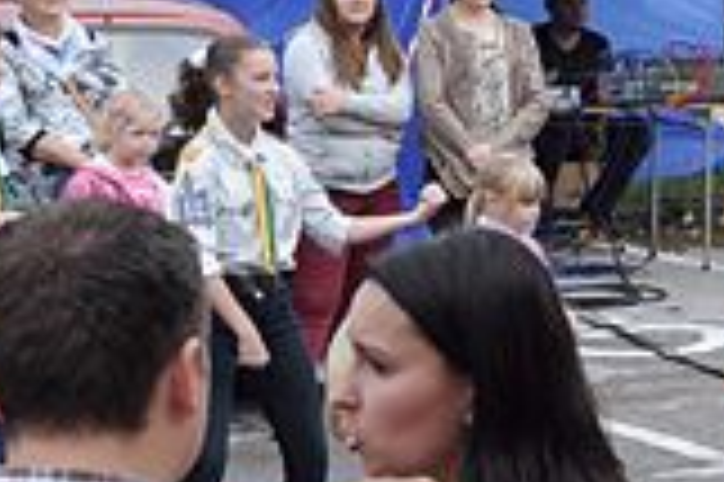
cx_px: 1412
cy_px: 502
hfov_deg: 9.7
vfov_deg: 6.9
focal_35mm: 198
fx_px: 3971
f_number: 8
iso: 500
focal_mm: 25
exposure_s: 1/320
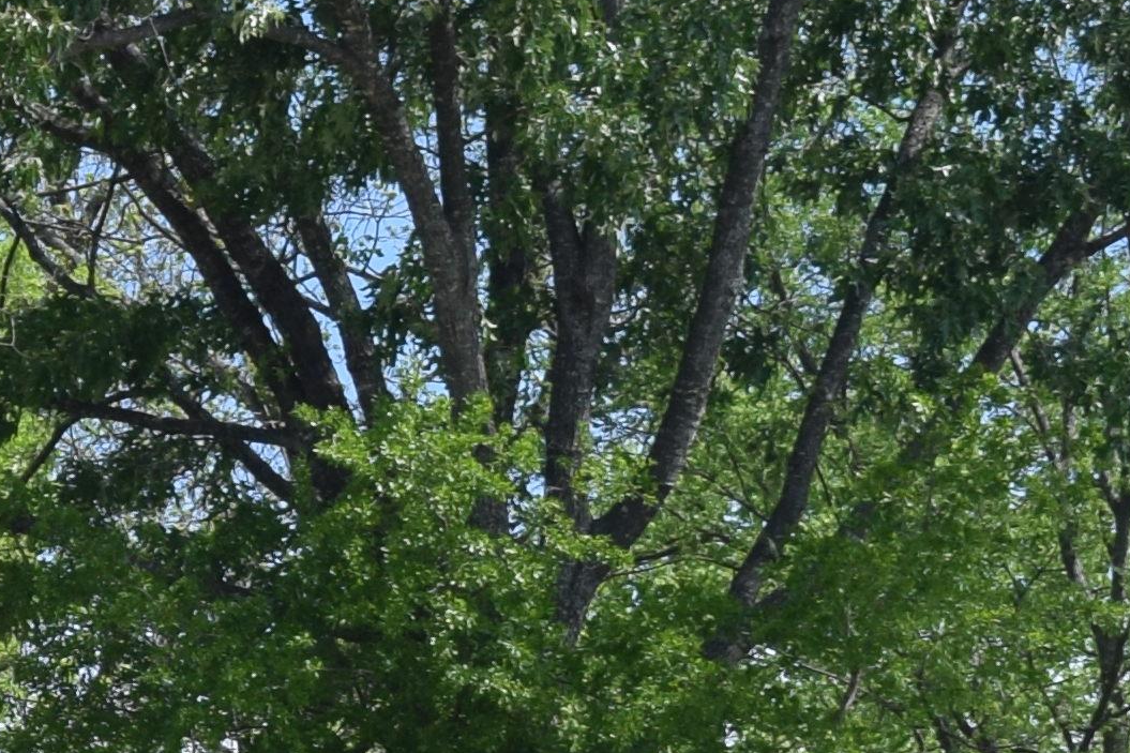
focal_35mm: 256
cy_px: 1612
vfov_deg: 5.2
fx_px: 8034
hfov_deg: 7.6
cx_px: -1284
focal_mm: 30
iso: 200
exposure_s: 1/320
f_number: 9
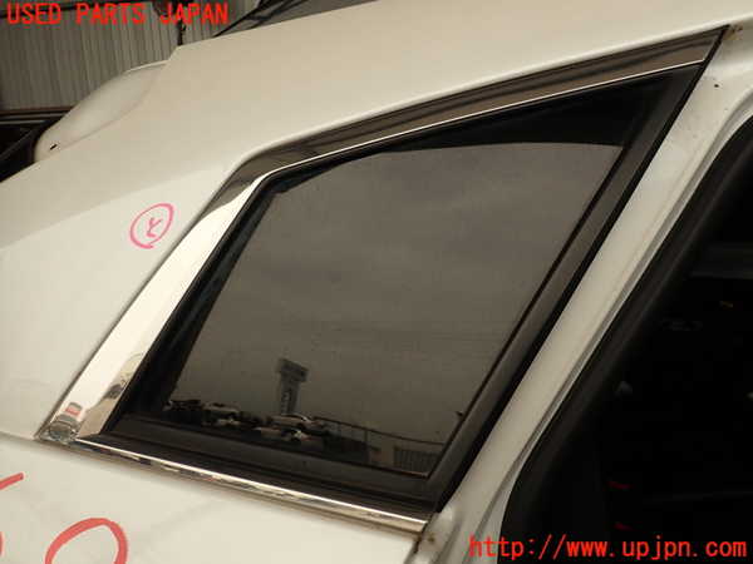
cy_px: 282
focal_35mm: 25
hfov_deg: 69.4
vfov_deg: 54.9
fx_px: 544
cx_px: 376
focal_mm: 4.5
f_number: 2.8
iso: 100
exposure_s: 1/800
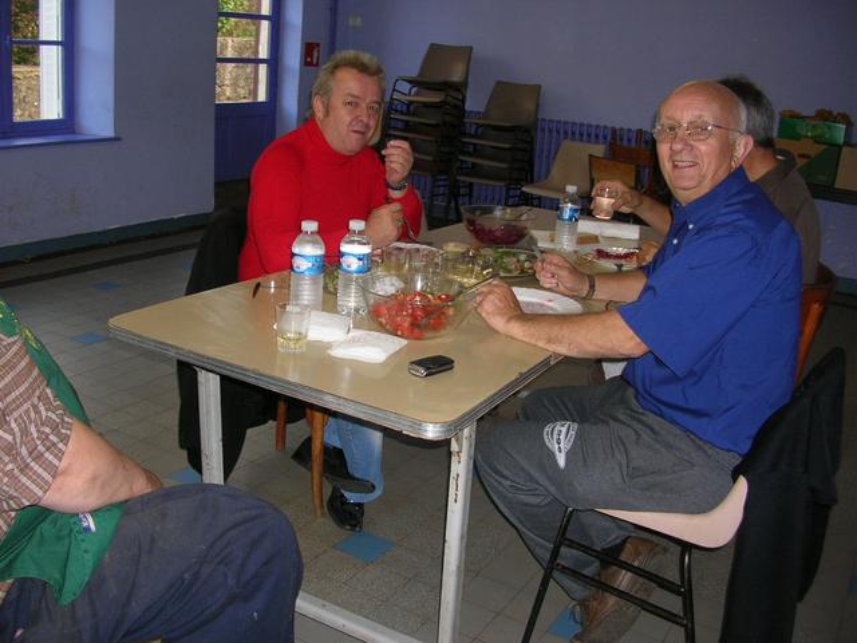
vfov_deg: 40.7
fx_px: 867
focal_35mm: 35
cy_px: 322
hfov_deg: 52.6
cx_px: 428
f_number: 2.8
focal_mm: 5.8
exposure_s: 1/60.1
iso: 83
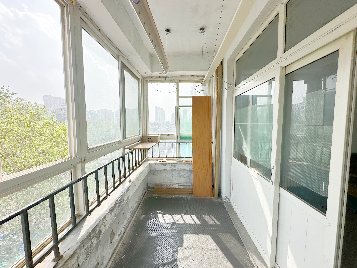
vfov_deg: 85.7
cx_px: 178
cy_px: 134
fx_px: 144
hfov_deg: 102.1
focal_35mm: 14
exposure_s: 1/988
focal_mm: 2.22
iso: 40
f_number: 2.2
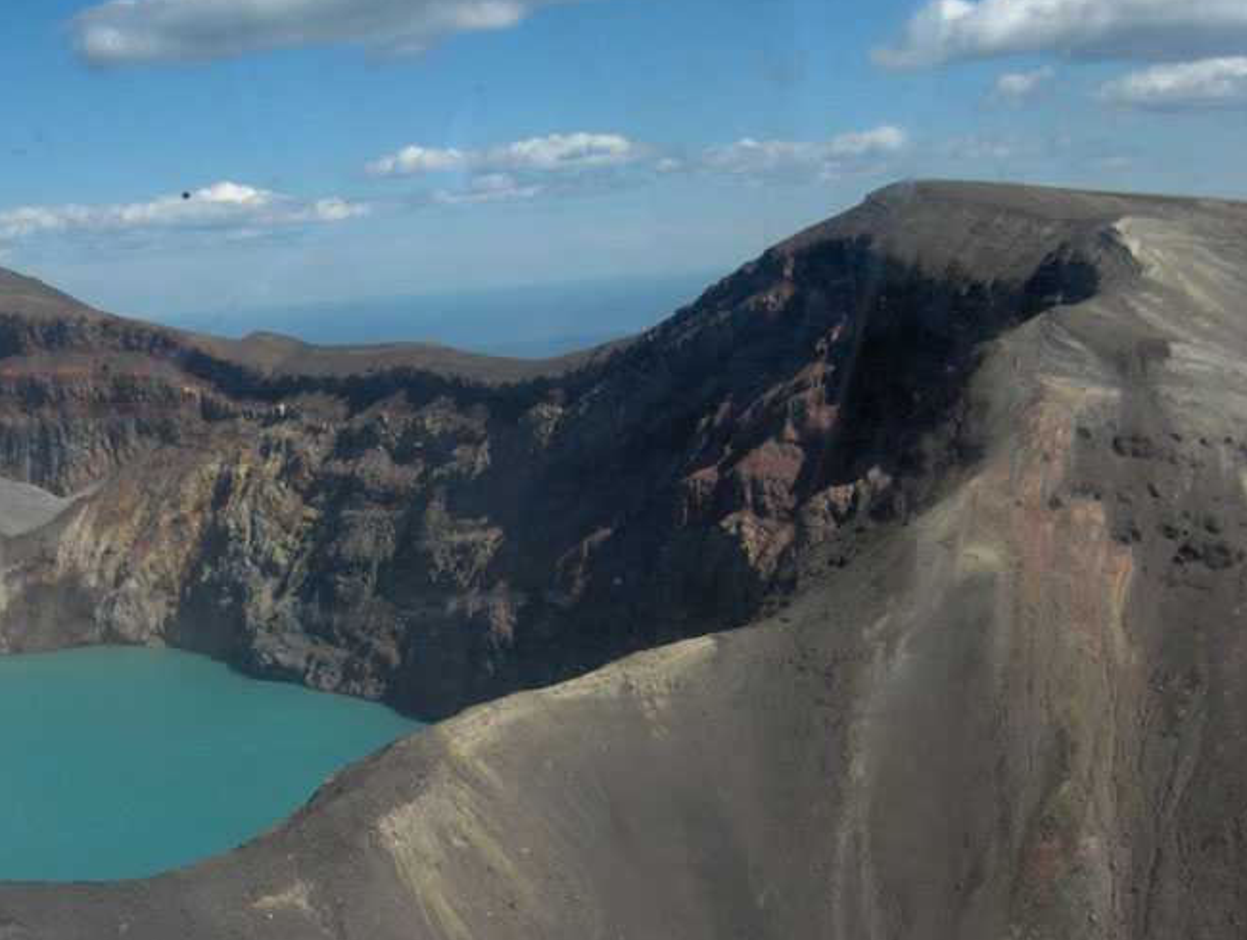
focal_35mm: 53
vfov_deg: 27.5
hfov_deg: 35.9
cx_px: 476
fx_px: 1913
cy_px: 597
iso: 100
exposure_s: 1/641
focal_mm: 8
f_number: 4.8
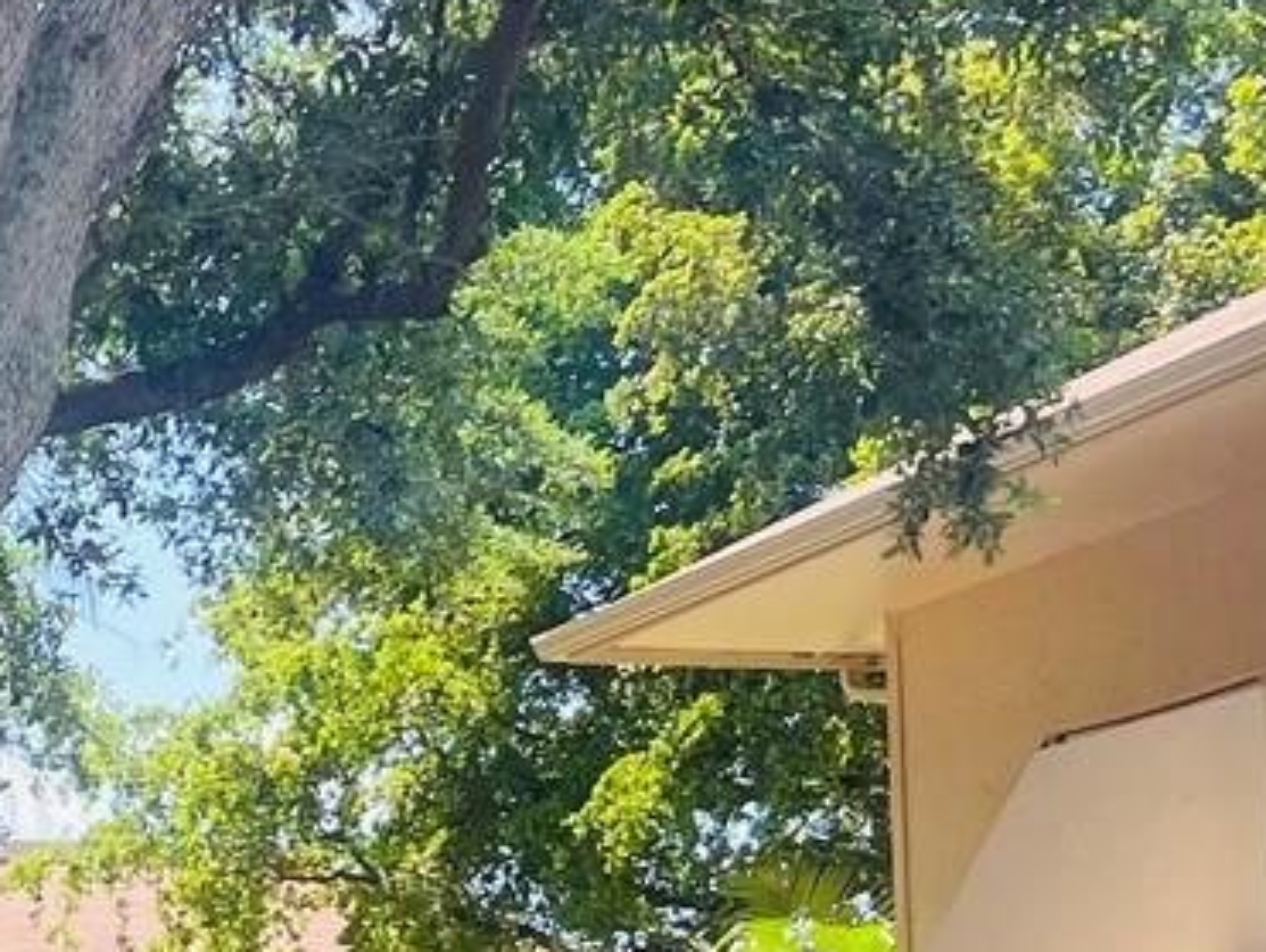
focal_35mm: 112
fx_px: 4100
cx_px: -304
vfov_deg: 13.1
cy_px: 850
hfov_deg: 16.7
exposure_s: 1/949
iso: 50
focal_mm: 5.7
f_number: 1.5
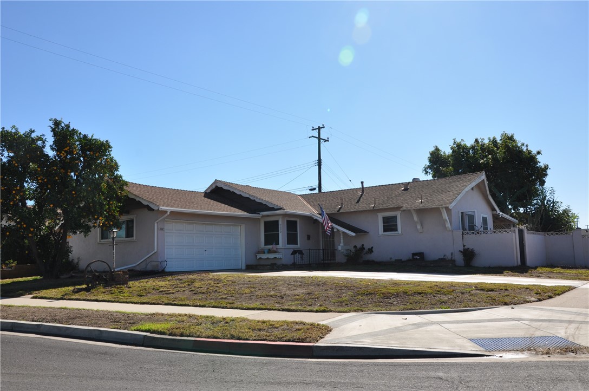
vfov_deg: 39.9
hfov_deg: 57.3
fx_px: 539
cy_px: 196
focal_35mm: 33
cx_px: 294
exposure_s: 1/400
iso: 200
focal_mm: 22
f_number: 10
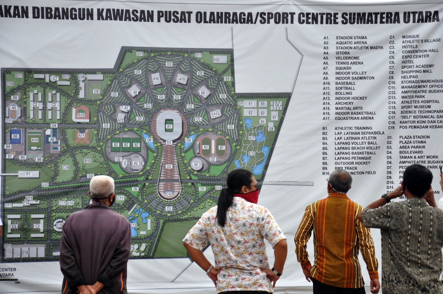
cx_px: 222
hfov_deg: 21.9
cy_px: 147
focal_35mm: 93
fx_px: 1143
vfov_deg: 14.7
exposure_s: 1/500
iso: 200
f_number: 6.3
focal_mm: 62
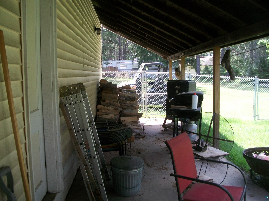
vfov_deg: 44.2
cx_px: 134
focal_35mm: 32
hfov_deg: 56.8
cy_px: 100
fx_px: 249
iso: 80
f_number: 2.9
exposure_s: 1/125
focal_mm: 5.7
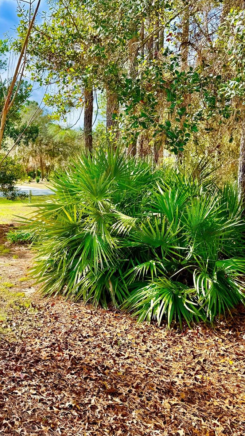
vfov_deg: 56.6
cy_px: 218
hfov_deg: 32.4
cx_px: 34
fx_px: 404
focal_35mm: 35
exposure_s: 1/1855
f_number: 1.78
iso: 100
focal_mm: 6.76
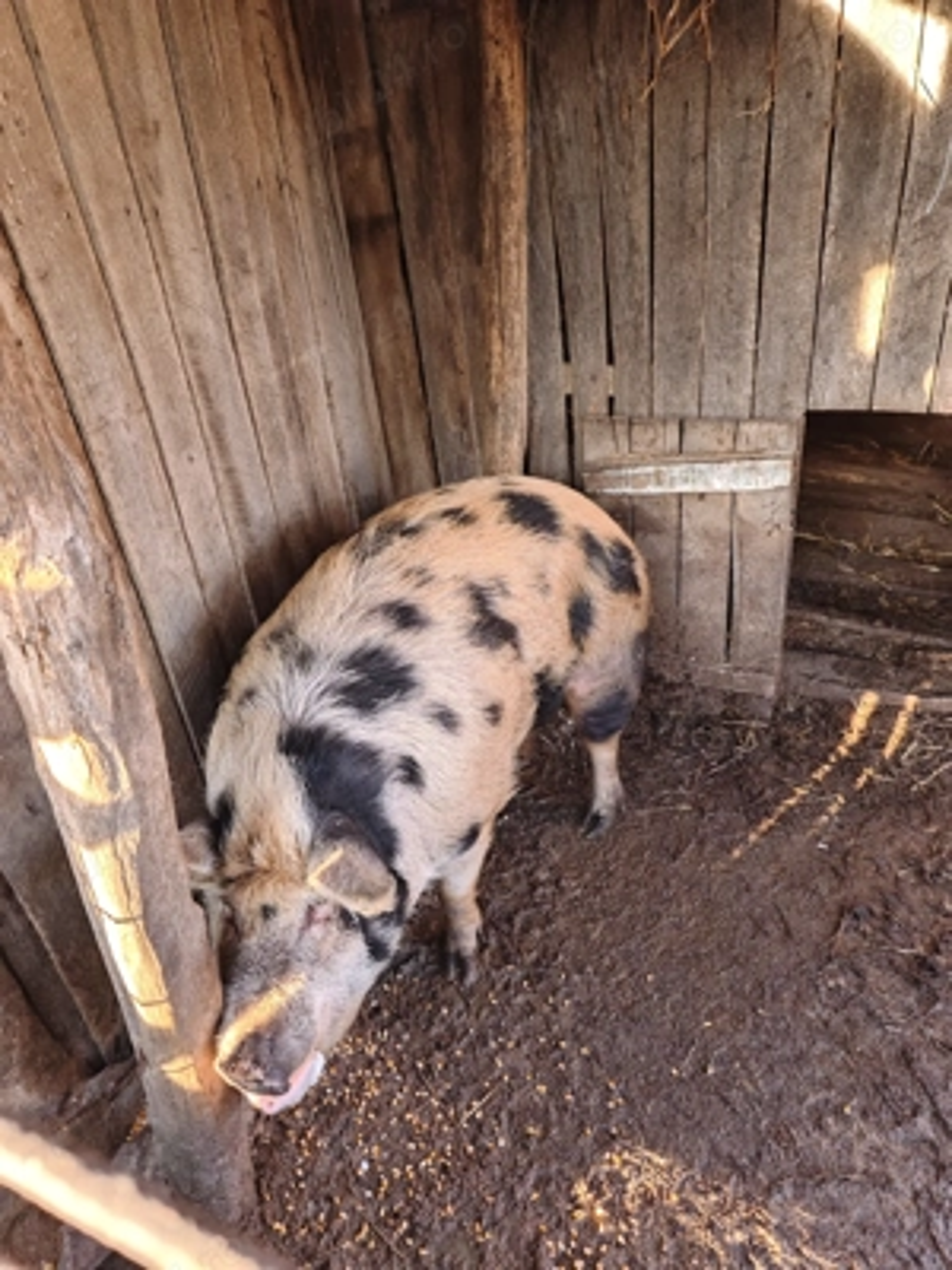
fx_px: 843
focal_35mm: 23
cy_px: 635
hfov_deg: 58.9
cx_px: 476
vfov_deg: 73.9
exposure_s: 1/100
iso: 320
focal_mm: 6.55
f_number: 1.6
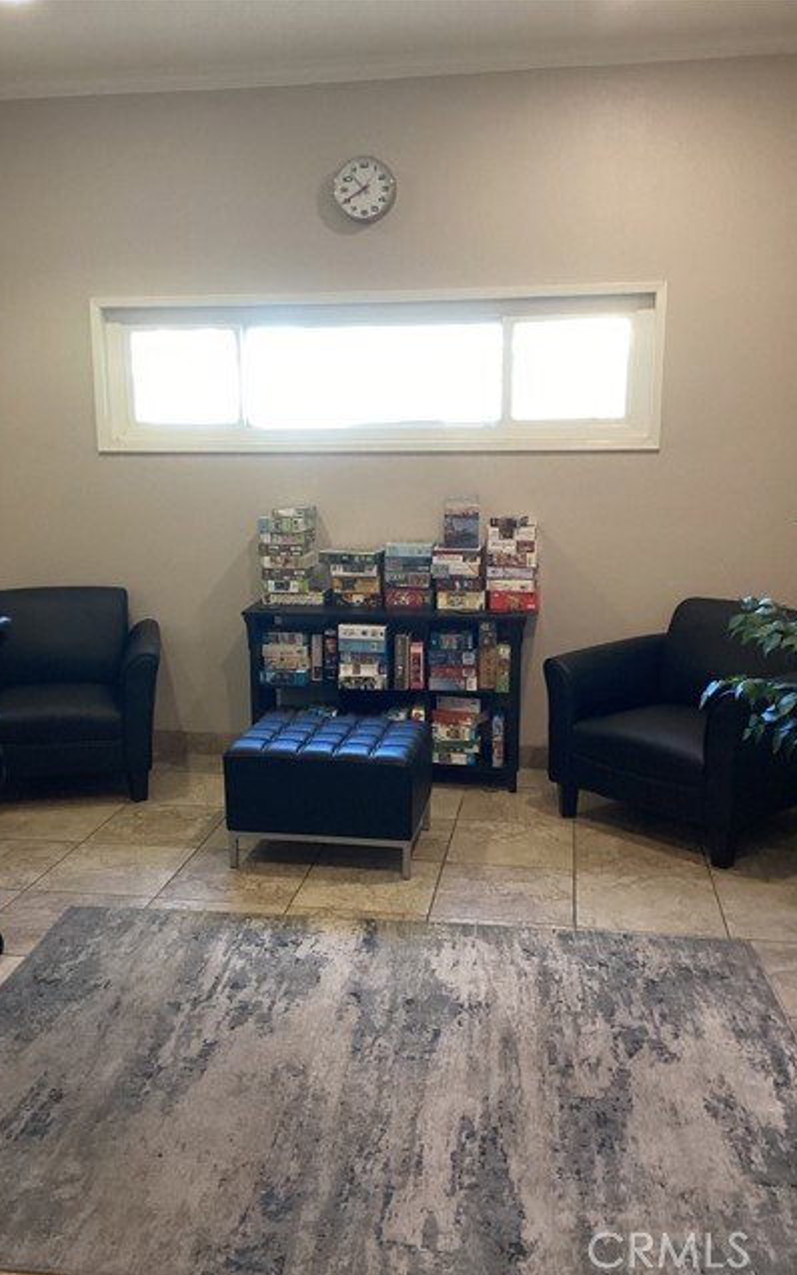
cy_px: 639
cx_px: 368
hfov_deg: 38.3
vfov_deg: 58.1
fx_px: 1147
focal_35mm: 33
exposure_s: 1/60
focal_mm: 3.3
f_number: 2.4
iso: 320
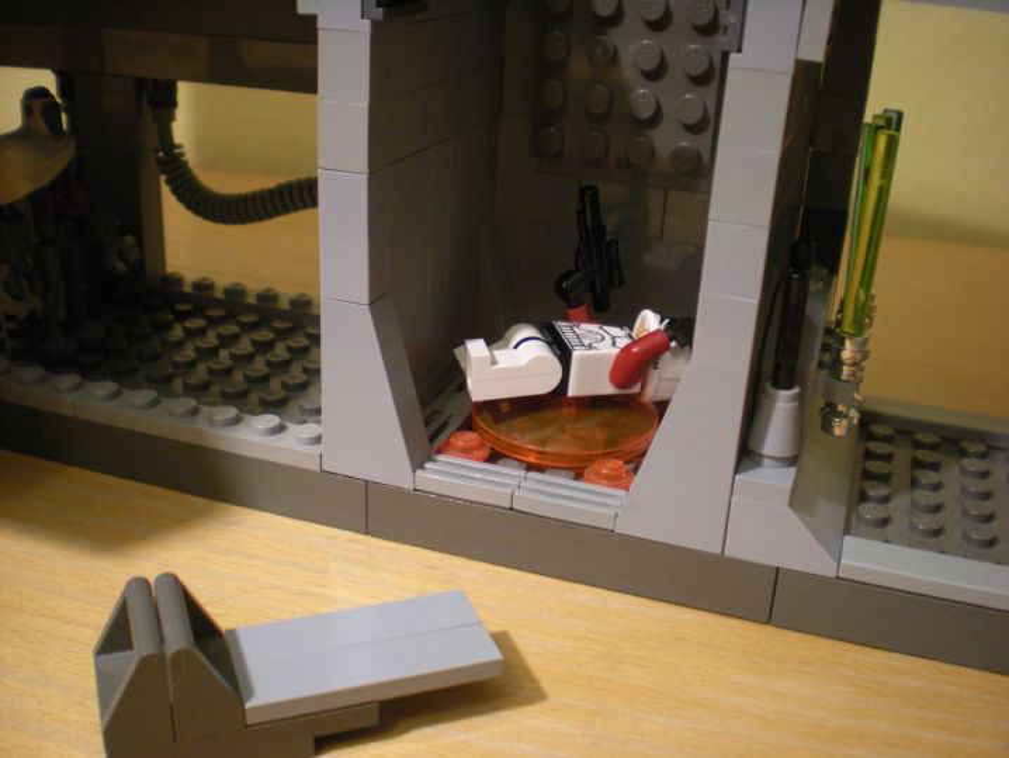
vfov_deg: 37.7
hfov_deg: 49.0
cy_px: 379
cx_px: 504
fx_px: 1108
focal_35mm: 38
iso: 200
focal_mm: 6.3
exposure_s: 1/22.8
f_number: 3.1
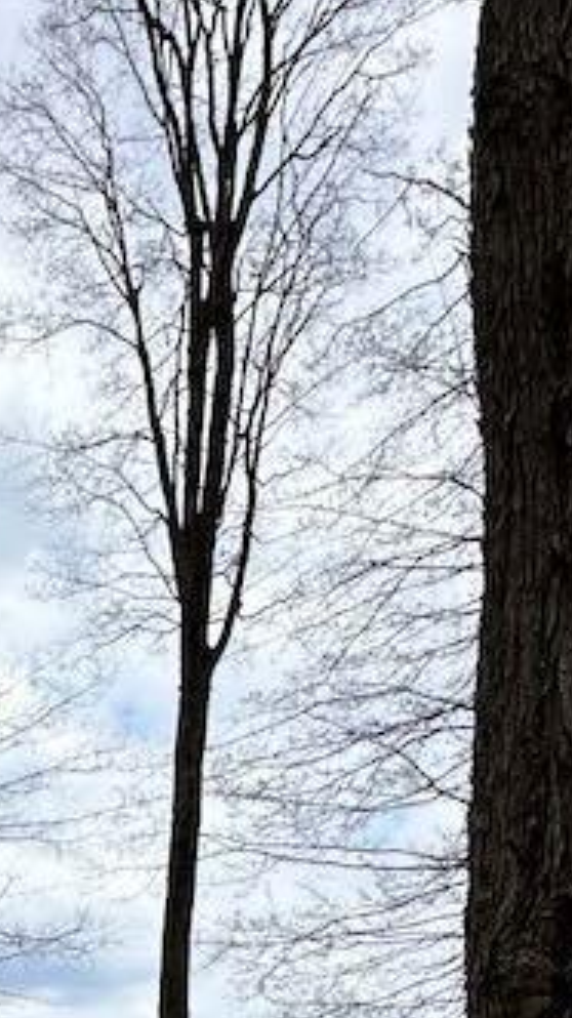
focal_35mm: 59
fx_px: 1592
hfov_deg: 17.7
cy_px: 1341
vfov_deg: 28.6
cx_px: -344
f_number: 2.2
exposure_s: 1/2212
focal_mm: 2.22
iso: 50
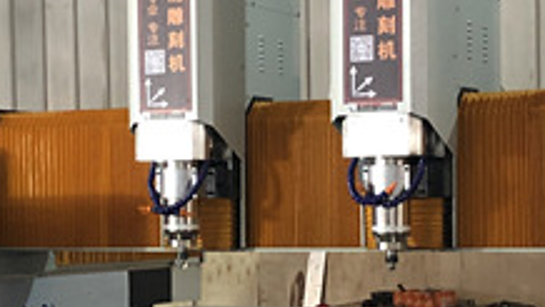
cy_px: 245
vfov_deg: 10.8
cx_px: 248
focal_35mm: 112
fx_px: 1620
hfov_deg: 19.1
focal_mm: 3.99
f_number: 1.8
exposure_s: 1/11
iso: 100
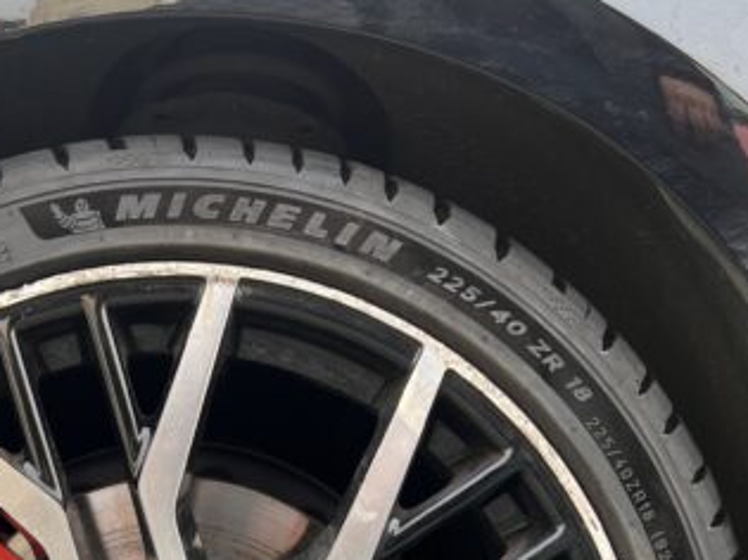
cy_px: 655
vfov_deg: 20.9
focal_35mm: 66
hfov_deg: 28.8
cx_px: 157
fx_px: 1426
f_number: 1.5
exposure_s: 1/134
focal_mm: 5.7
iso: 32
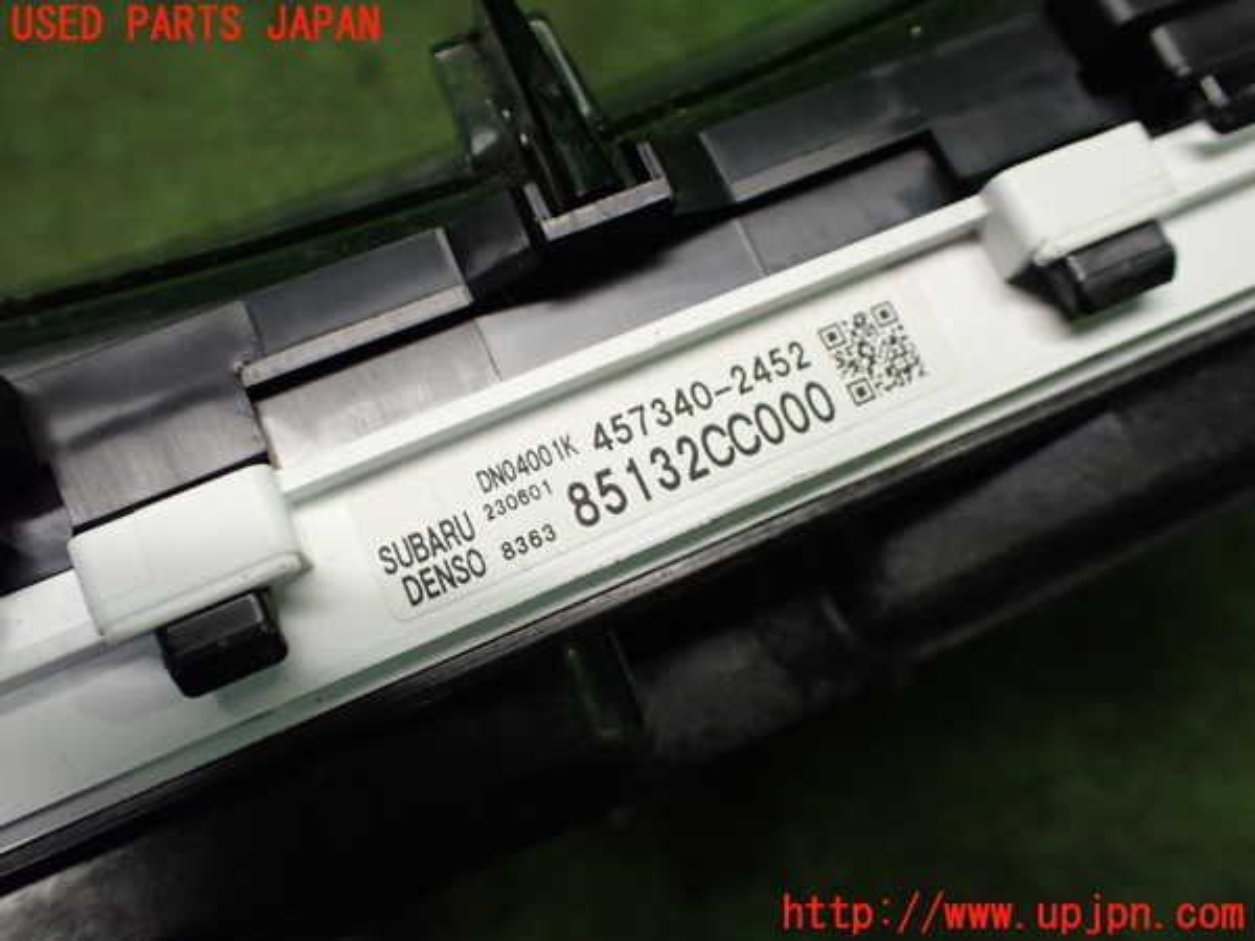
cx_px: 628
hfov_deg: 60.0
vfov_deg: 46.8
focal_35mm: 30
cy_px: 470
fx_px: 1088
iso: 400
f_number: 2.3
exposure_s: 1/125
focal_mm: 5.4
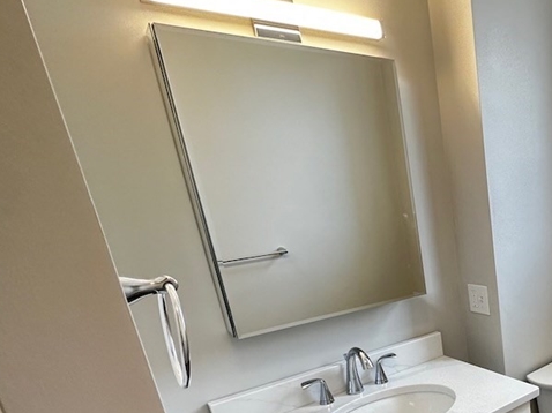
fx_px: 478
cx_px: 546
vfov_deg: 44.3
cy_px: 335
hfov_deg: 49.5
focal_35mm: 30
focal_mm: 2.22
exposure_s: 1/60
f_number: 2.2
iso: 160
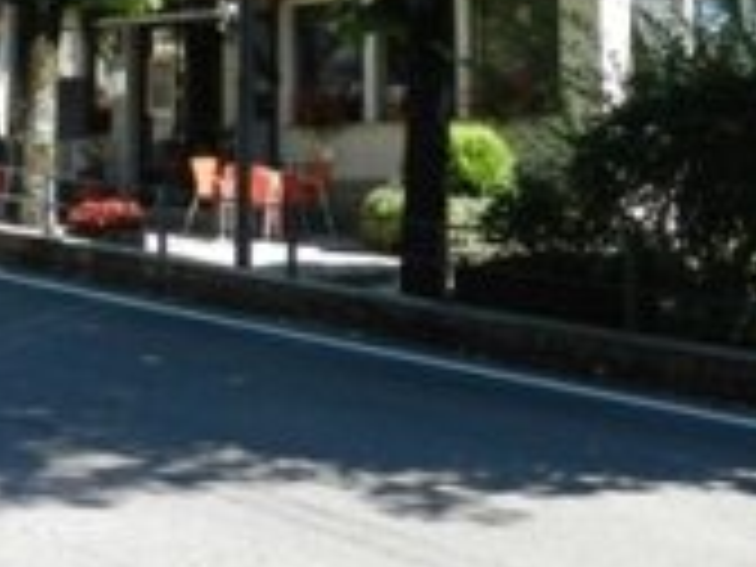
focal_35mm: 66
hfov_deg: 29.1
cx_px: 536
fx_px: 1441
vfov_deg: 21.6
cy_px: 20
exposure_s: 1/400
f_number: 3.4
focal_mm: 4
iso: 160
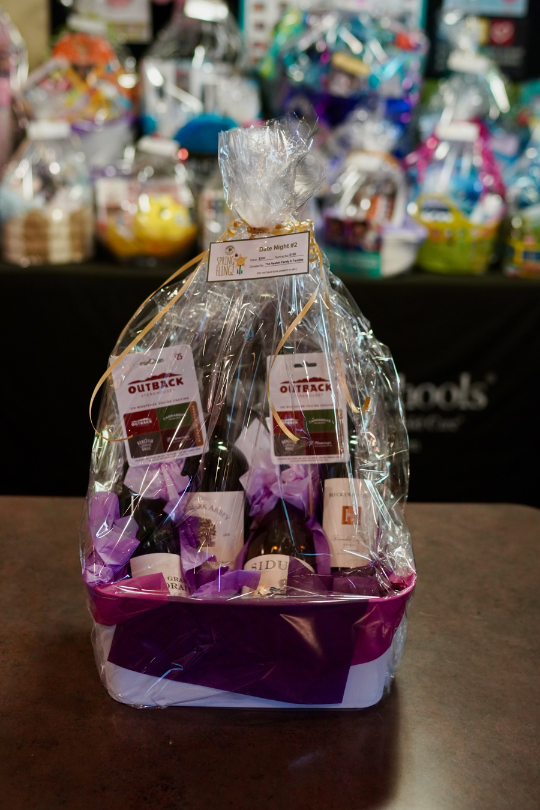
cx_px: 270
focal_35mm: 35
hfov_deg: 37.9
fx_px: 787
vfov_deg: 54.4
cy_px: 405
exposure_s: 1/160
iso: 1600
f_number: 2
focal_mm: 35
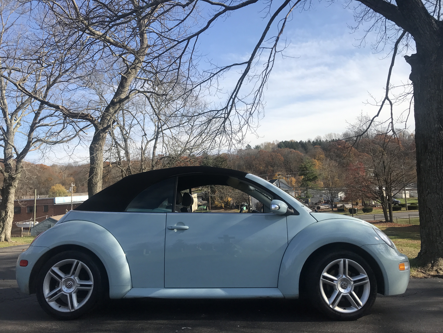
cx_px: 222
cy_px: 166
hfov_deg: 63.4
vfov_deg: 49.7
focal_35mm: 28
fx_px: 358
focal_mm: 3.99
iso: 20
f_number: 1.8
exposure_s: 1/2398
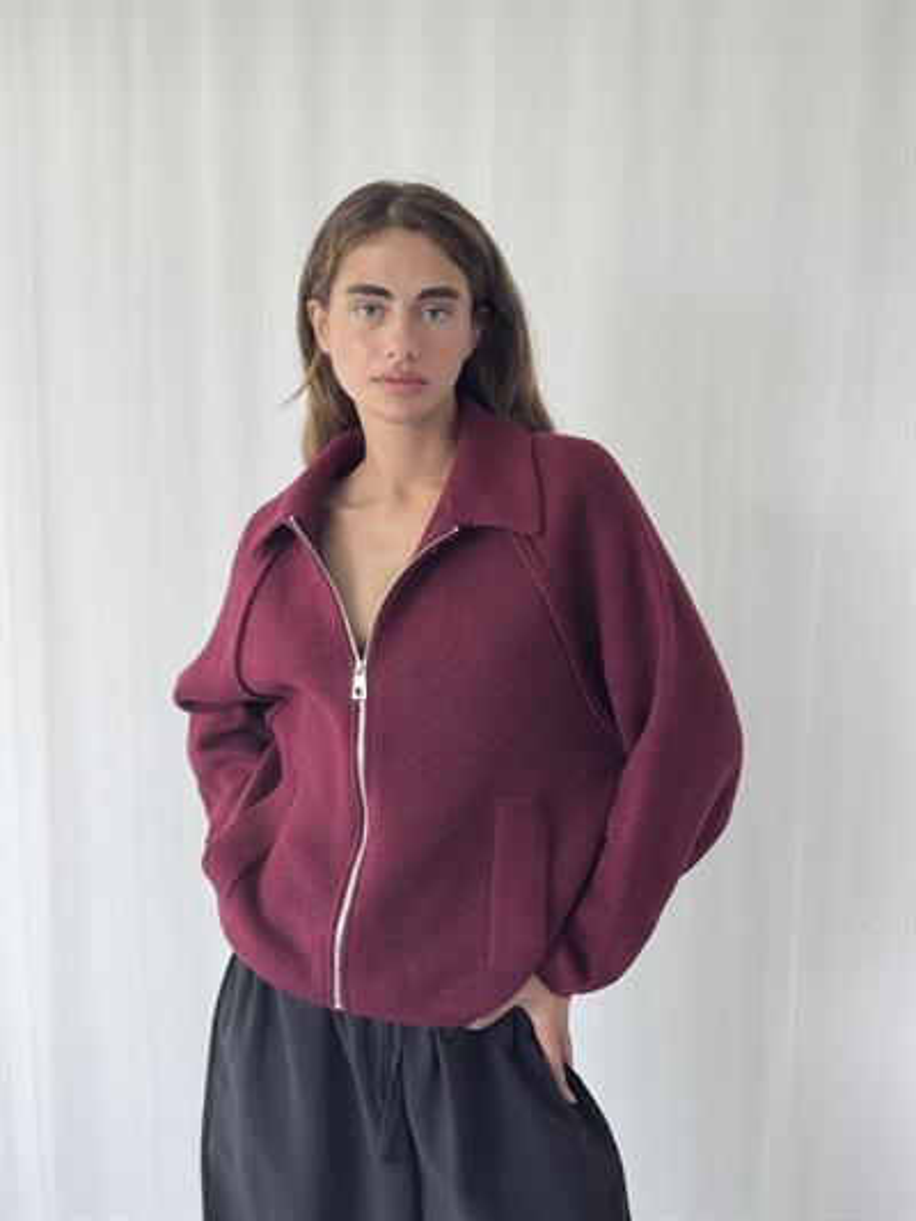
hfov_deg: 30.3
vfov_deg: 39.6
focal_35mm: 48
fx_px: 1693
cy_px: 610
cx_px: 458
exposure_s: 1/84
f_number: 1.78
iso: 100
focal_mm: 6.76
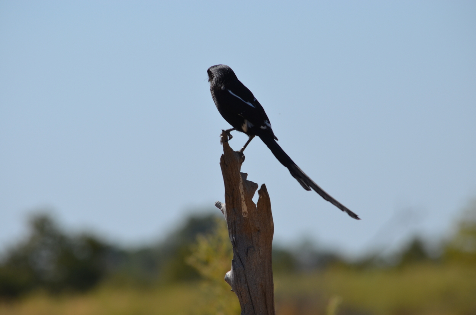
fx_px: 4750
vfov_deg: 3.8
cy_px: 158
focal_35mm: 360
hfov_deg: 5.7
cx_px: 238
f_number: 8
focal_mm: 240
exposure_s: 1/1000
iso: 200
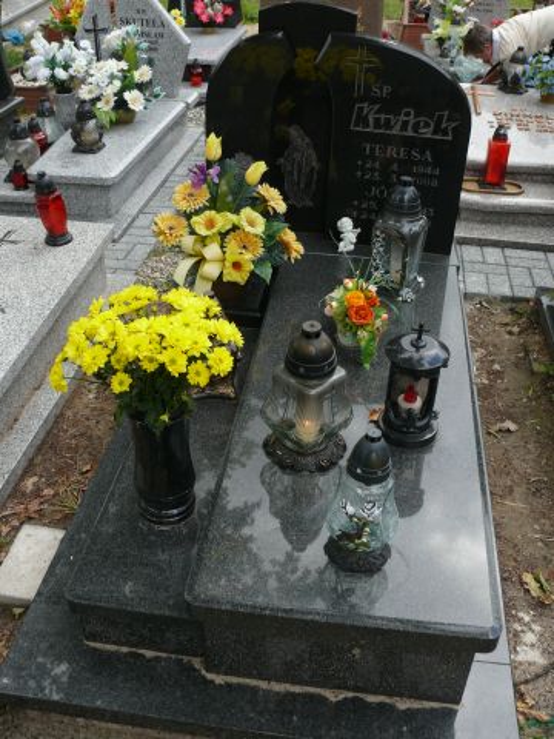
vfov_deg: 52.6
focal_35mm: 35
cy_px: 370
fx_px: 747
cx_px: 277
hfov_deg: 40.7
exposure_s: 1/200
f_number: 4
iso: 100
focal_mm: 7.4
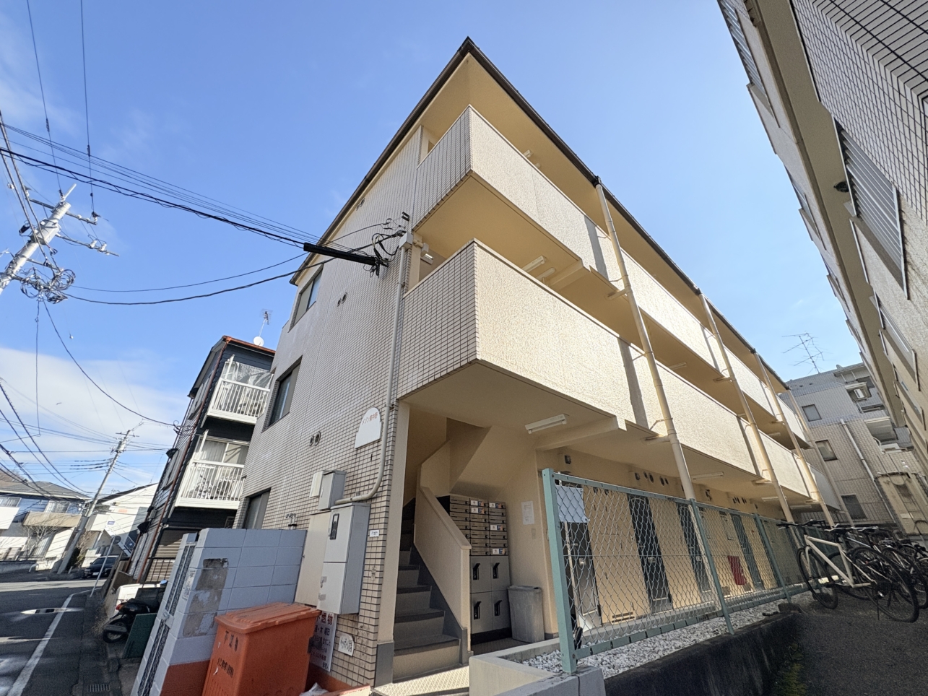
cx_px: 464
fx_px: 375
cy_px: 348
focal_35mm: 14
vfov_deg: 85.7
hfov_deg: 102.1
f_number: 2.2
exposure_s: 1/2985
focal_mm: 2.22
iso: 64
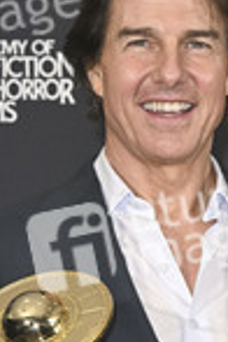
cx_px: 214
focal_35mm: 229
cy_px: 354
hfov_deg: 6.0
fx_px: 2175
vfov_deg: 8.9
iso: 2000
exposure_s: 1/320
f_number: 5.6
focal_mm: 84
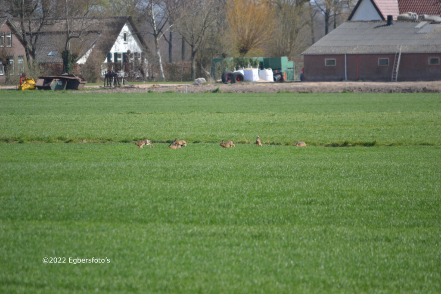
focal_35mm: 450
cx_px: 220
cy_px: 147
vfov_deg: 3.1
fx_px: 5513
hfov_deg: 4.6
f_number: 5.6
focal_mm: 300
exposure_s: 1/500
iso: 200
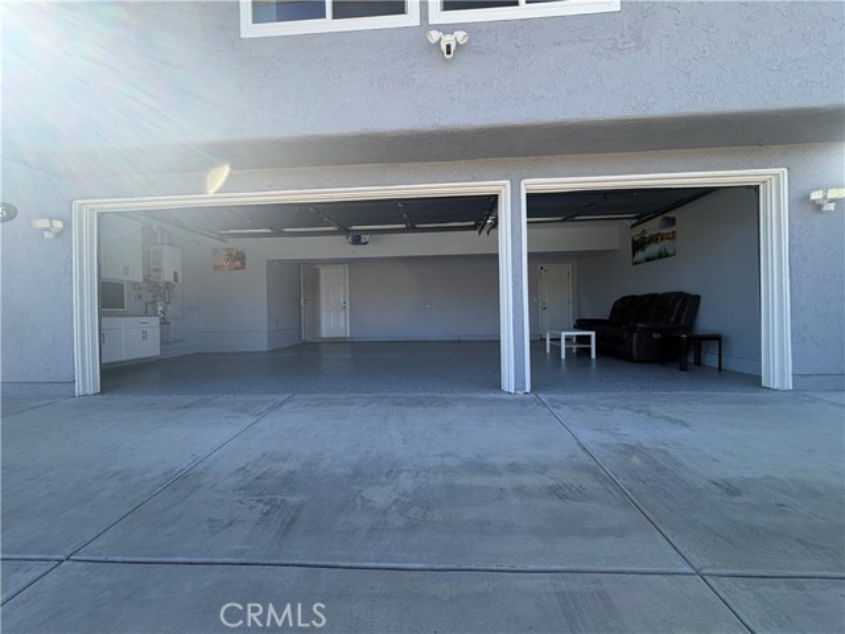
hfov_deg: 102.1
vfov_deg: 85.7
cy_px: 317
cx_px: 422
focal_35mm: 14
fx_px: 342
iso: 50
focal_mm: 2.22
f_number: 2.2
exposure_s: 1/502
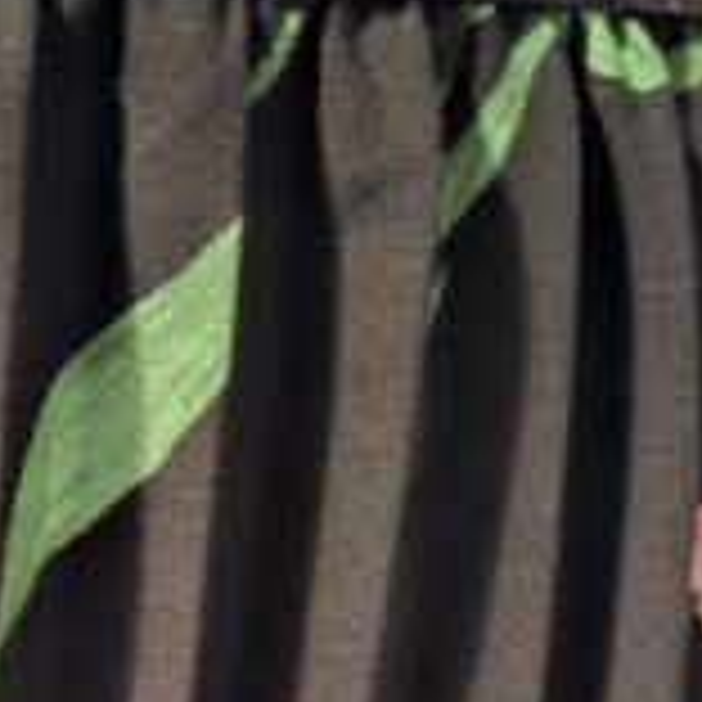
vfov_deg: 25.0
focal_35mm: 61
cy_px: 871
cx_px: 166
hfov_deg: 27.7
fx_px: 1400
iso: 1600
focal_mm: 5.54
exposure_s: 1/8
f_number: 1.8
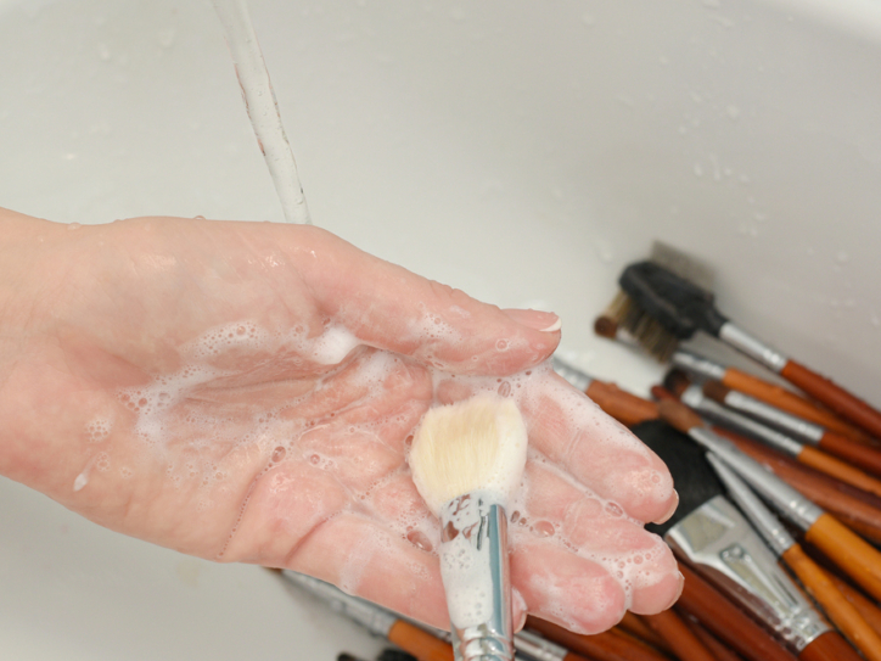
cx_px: 454
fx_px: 1731
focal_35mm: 68
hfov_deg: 28.6
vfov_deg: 21.6
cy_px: 413
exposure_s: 1/200
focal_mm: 50
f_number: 7.1
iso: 400
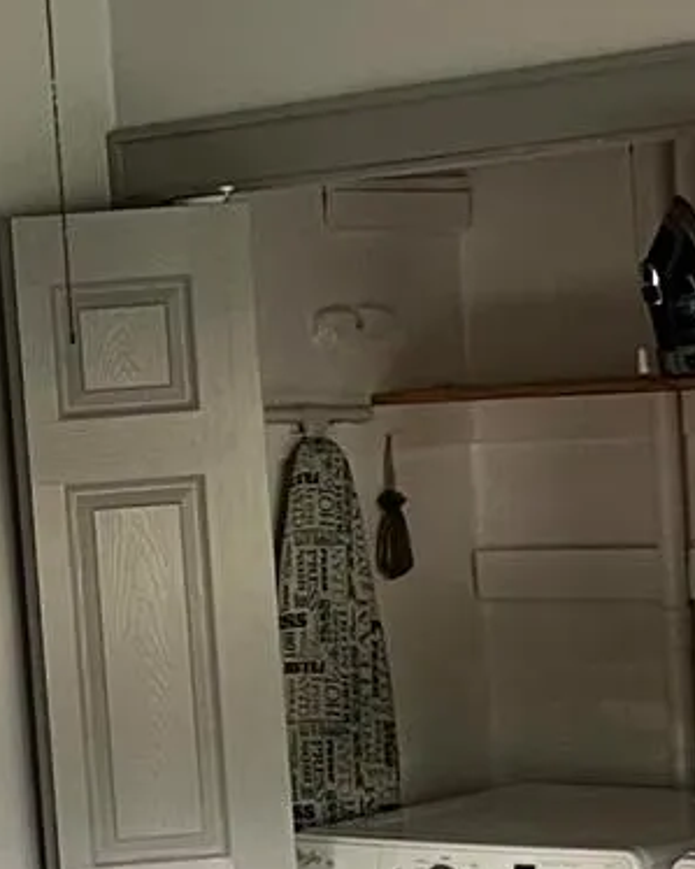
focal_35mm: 139
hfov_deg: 11.0
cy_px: 586
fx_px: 3575
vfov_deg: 13.8
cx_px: 58
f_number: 1.5
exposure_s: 1/60
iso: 200
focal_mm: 5.7
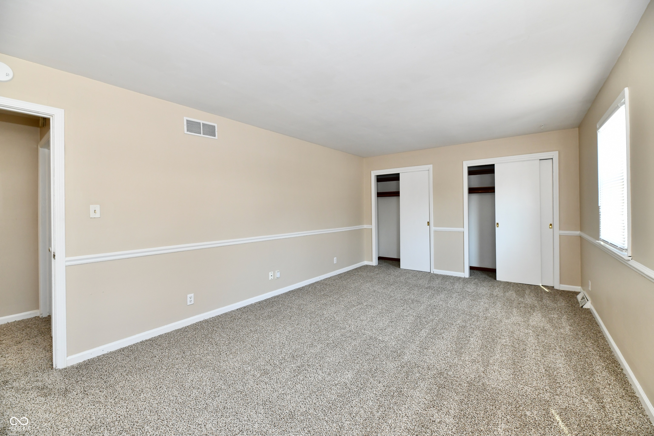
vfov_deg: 81.2
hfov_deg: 104.3
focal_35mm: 14
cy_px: 218
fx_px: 254
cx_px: 327
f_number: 6.3
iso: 640
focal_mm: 14
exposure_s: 1/60
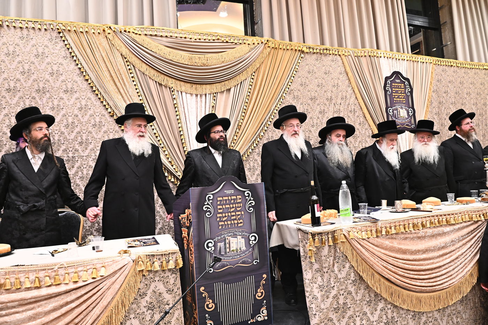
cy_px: 162
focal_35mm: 24
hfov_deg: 73.8
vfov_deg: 53.1
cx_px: 244
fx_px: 325
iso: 3200
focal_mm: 24
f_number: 6.3
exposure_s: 1/160
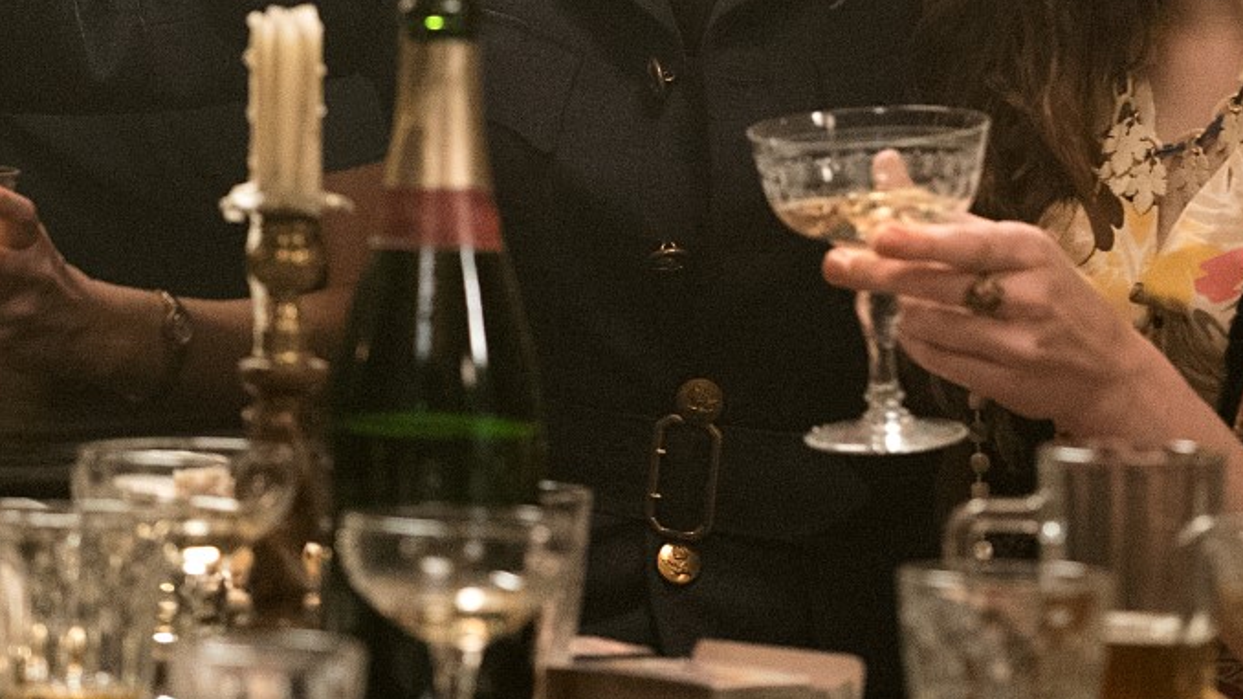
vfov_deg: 3.4
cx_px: 571
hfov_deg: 6.1
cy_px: -108
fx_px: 11698
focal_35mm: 355
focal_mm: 142
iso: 6400
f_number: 4
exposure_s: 1/160
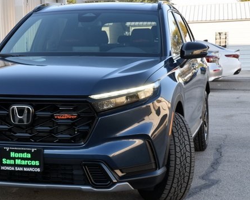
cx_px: 71
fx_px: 696
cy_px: 101
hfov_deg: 20.3
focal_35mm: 94
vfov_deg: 16.4
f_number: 7.1
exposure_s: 1/200
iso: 400
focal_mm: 46
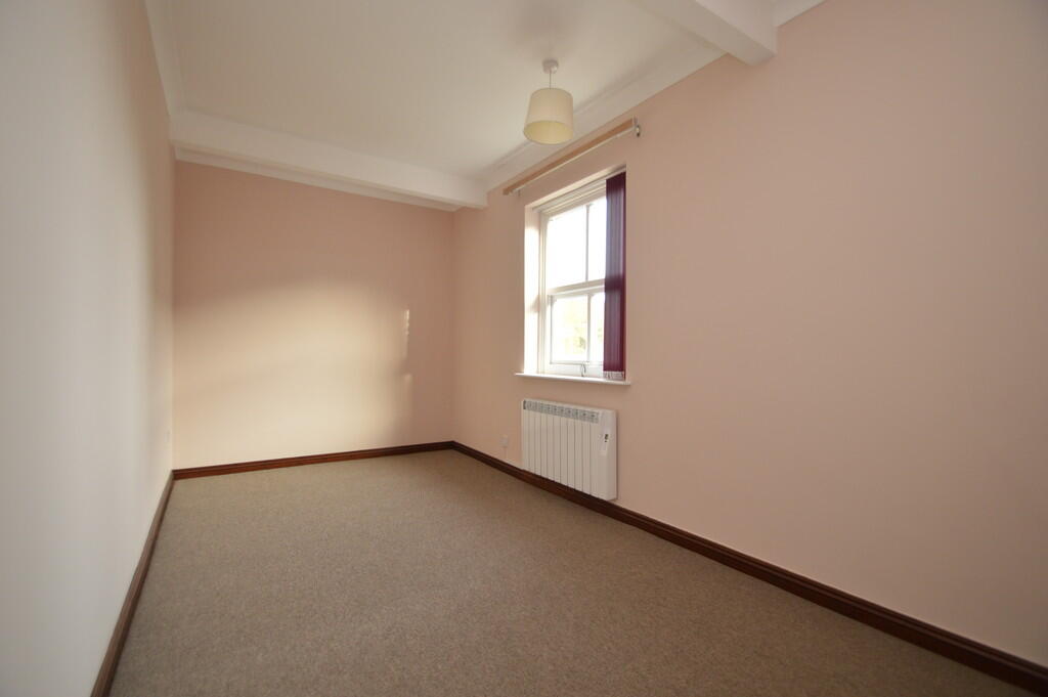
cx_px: 524
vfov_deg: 77.2
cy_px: 348
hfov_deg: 100.4
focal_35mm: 15
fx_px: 436
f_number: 3.5
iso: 400
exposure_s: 1/60
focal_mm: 10
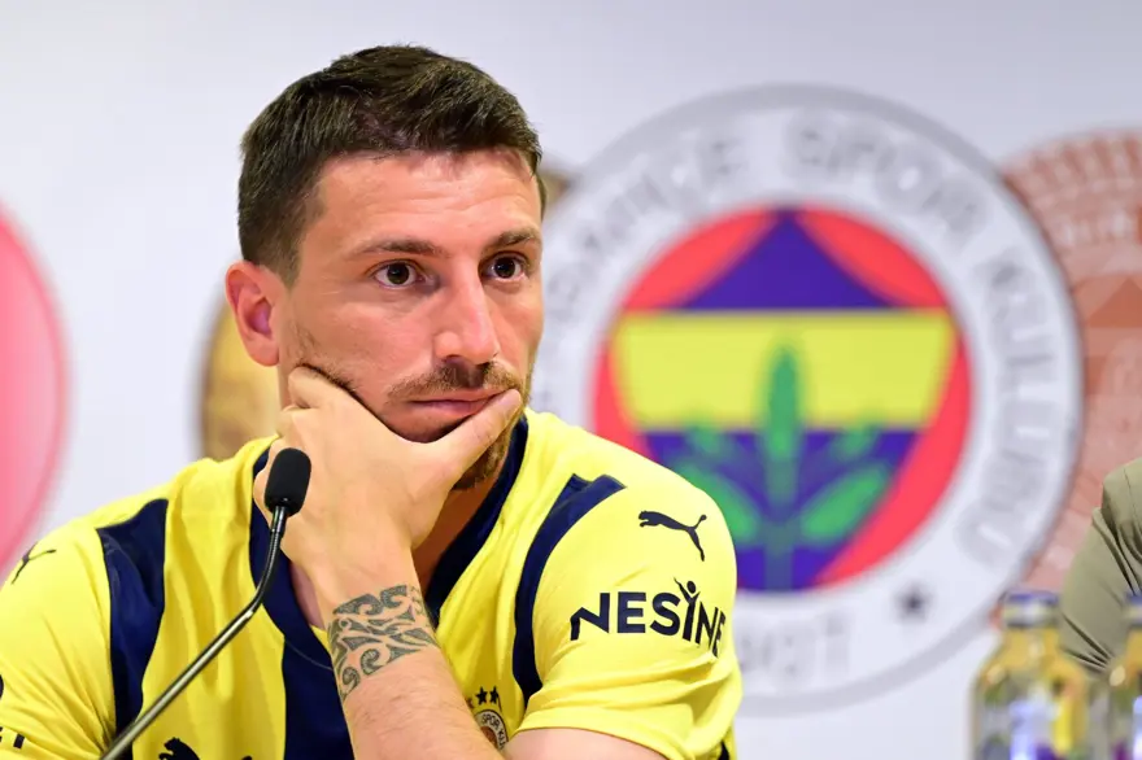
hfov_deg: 7.4
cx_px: 571
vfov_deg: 5.0
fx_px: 8783
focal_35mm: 277
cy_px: 380
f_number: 2.8
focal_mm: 185
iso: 2000
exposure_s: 1/100
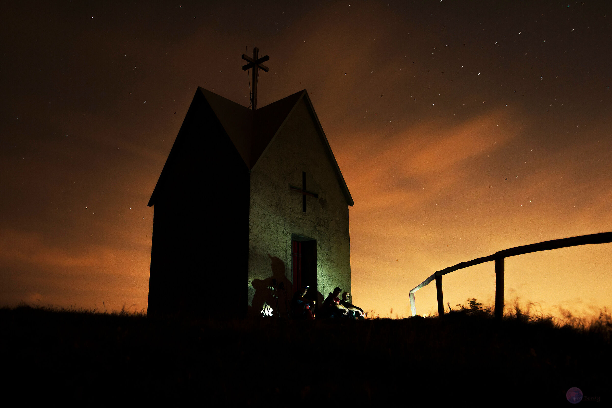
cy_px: 204
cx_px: 306
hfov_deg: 57.2
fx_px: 561
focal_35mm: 33
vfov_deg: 40.0
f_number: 2.8
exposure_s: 30
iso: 200
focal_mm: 22
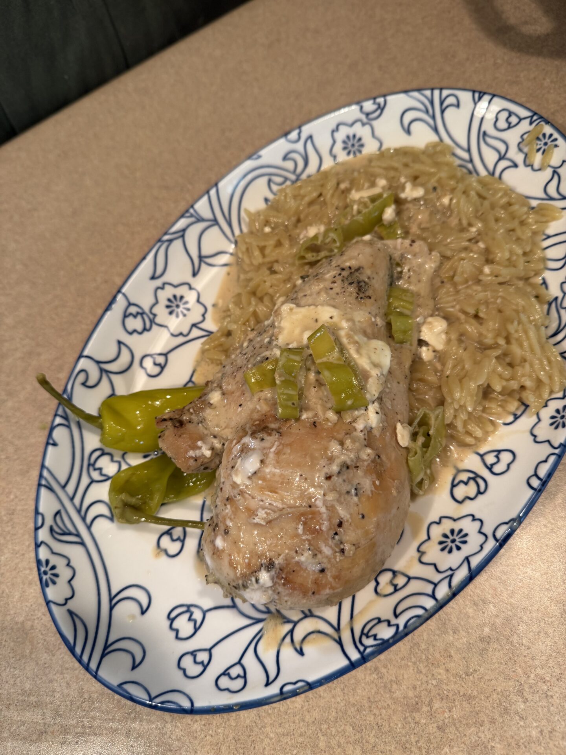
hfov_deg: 56.8
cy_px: 378
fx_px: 523
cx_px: 283
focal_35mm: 24
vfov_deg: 71.6
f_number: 1.78
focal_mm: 6.76
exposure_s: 1/60
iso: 160
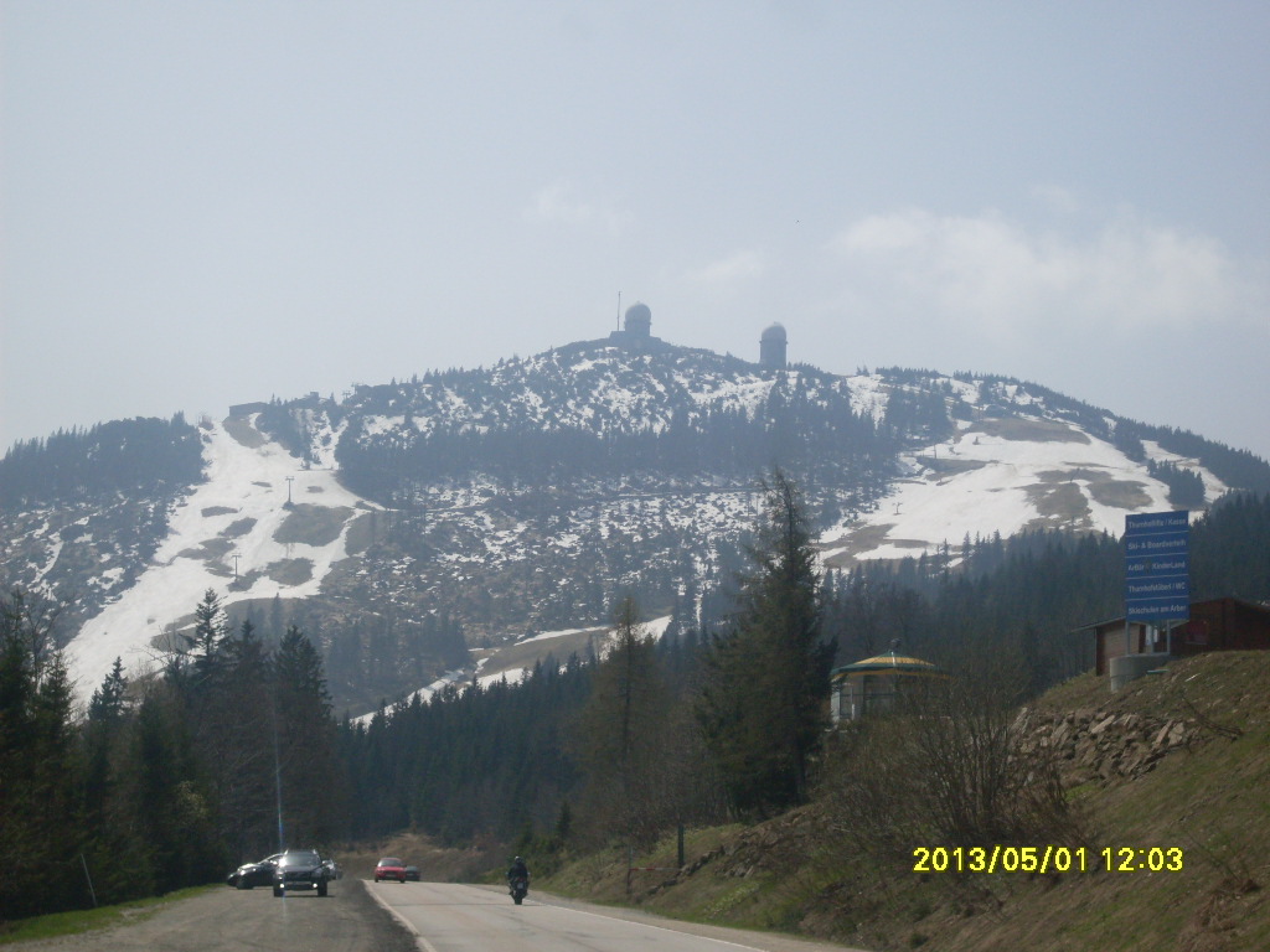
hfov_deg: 21.3
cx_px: 635
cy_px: 476
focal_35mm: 92
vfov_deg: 16.1
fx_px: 3375
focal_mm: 15.3
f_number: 4.4
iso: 80
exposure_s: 1/1500
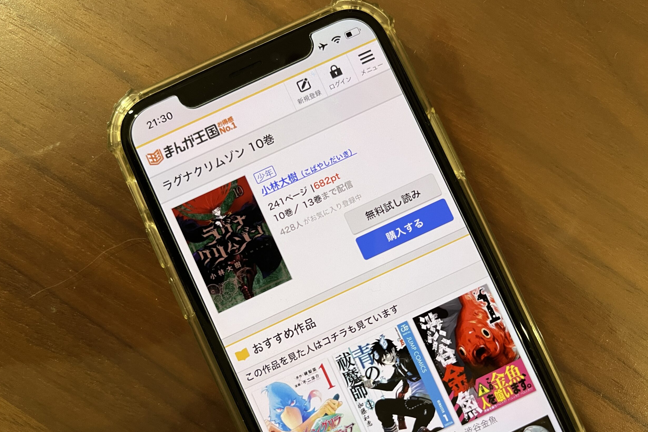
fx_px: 504
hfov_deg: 65.5
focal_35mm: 28
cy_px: 229
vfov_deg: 46.4
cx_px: 316
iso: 320
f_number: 1.6
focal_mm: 5.1
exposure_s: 1/60
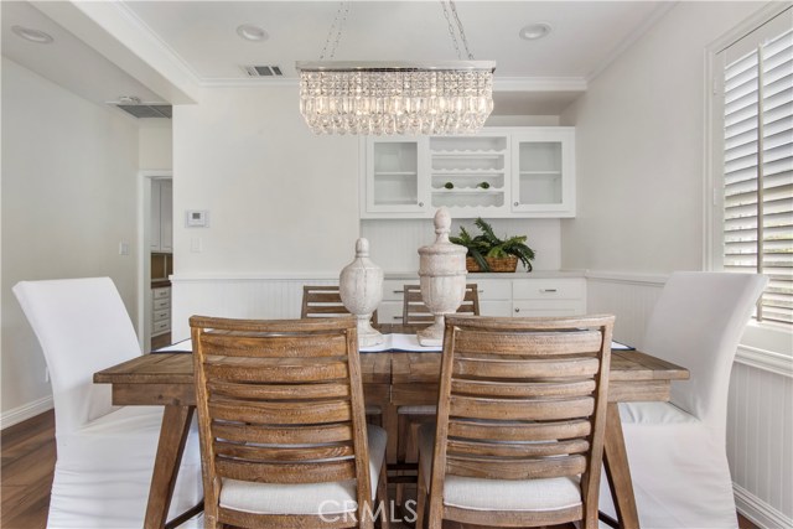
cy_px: 264
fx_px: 375
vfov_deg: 70.5
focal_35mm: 17
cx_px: 396
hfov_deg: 93.3
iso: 800
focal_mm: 17
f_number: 8
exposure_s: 1/25
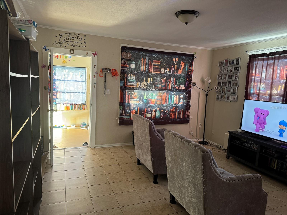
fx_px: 199
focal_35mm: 24
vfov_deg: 56.8
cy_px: 108
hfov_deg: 71.6
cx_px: 144
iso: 320
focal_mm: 6.76
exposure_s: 1/60
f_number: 1.78
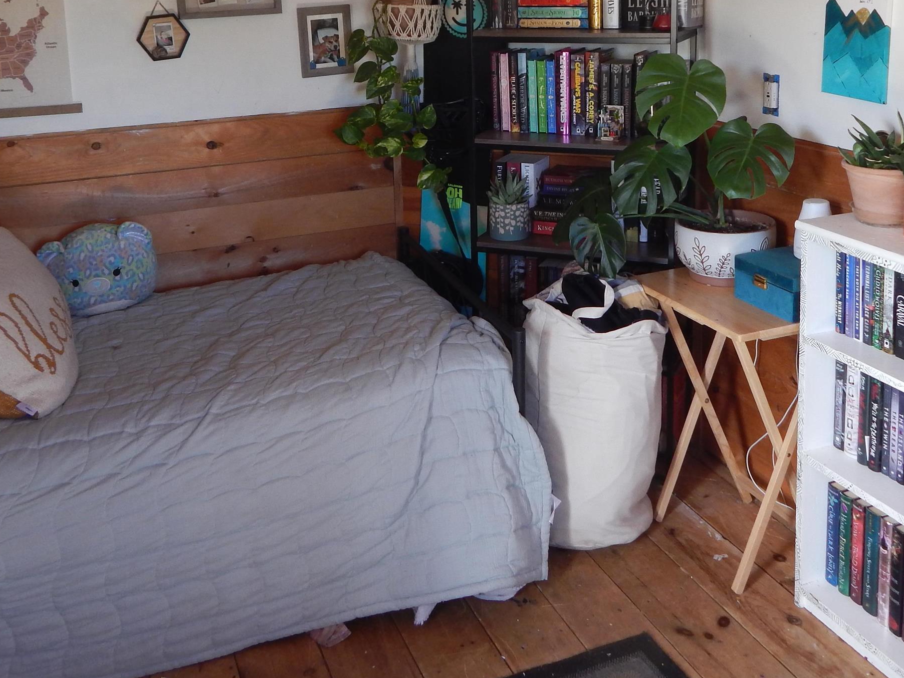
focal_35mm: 39
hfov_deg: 47.8
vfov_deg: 35.4
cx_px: 480
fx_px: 1018
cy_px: 115
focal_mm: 4
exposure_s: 1/30
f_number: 3
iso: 160
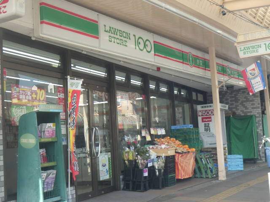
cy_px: 101
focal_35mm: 51
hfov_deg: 37.5
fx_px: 398
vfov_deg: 28.6
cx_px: 135
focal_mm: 9.1
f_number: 4.4
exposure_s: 1/125
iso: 125
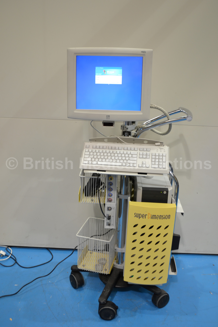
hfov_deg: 36.9
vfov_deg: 53.1
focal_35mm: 36
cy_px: 164
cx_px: 109
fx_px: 327
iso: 400
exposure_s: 1/30
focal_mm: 24
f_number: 4
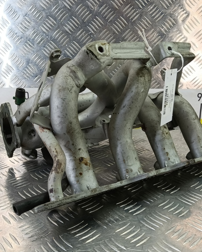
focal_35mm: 31
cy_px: 127
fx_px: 232
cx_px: 106
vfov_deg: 57.2
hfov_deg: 47.1
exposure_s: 1/50
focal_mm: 4.11
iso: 126
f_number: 1.6
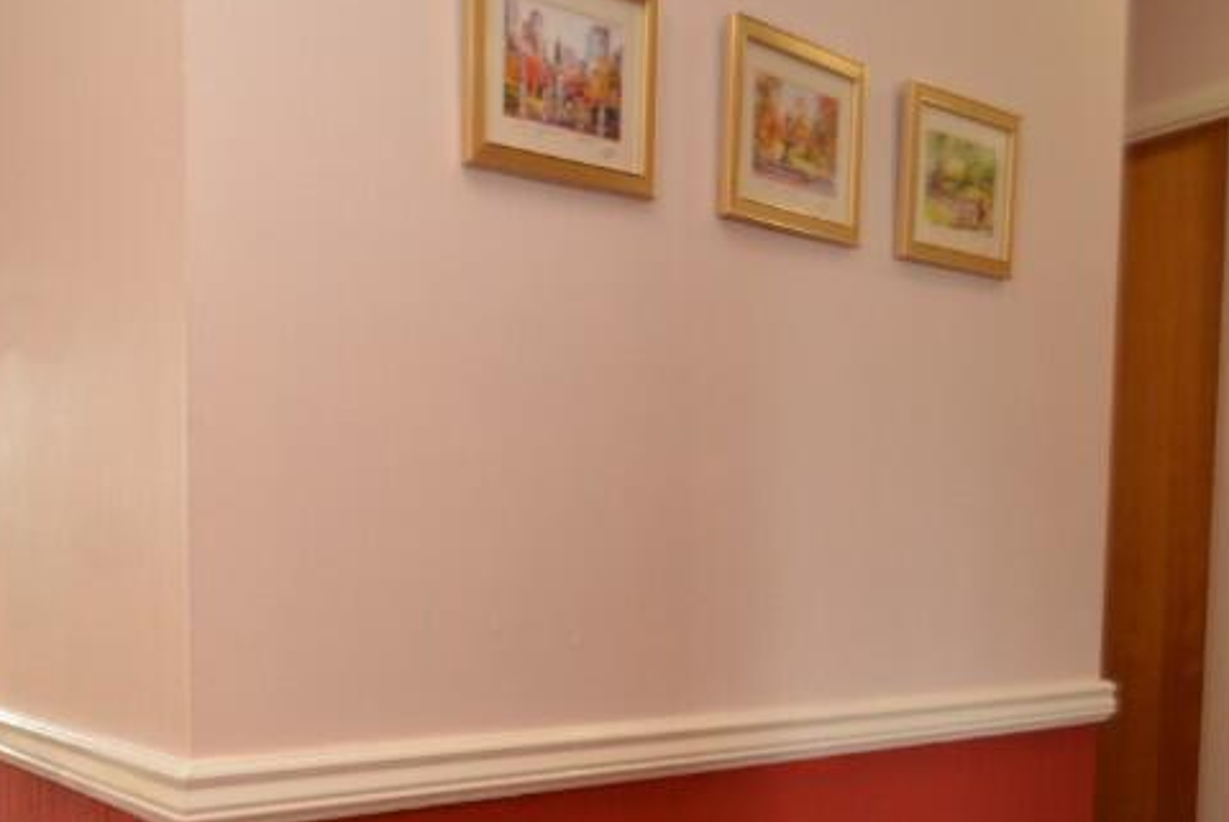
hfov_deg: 54.8
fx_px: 1093
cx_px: 256
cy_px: 645
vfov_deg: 39.7
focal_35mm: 32
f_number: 4
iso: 320
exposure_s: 1/60
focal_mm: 10
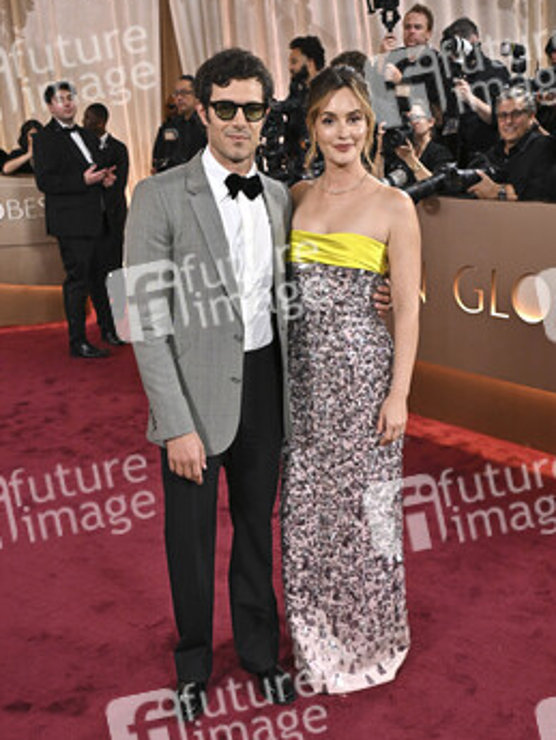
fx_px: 835
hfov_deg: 36.8
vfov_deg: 47.8
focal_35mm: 39
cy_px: 399
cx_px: 279
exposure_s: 1/320
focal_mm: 35
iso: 2500
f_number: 5.6
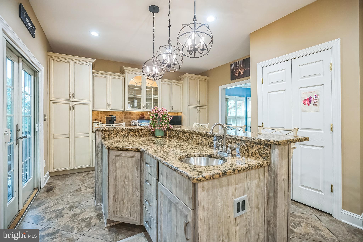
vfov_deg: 73.7
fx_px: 161
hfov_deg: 96.7
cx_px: 182
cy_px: 121
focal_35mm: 16
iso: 800
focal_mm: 16
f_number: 4
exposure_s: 1/60
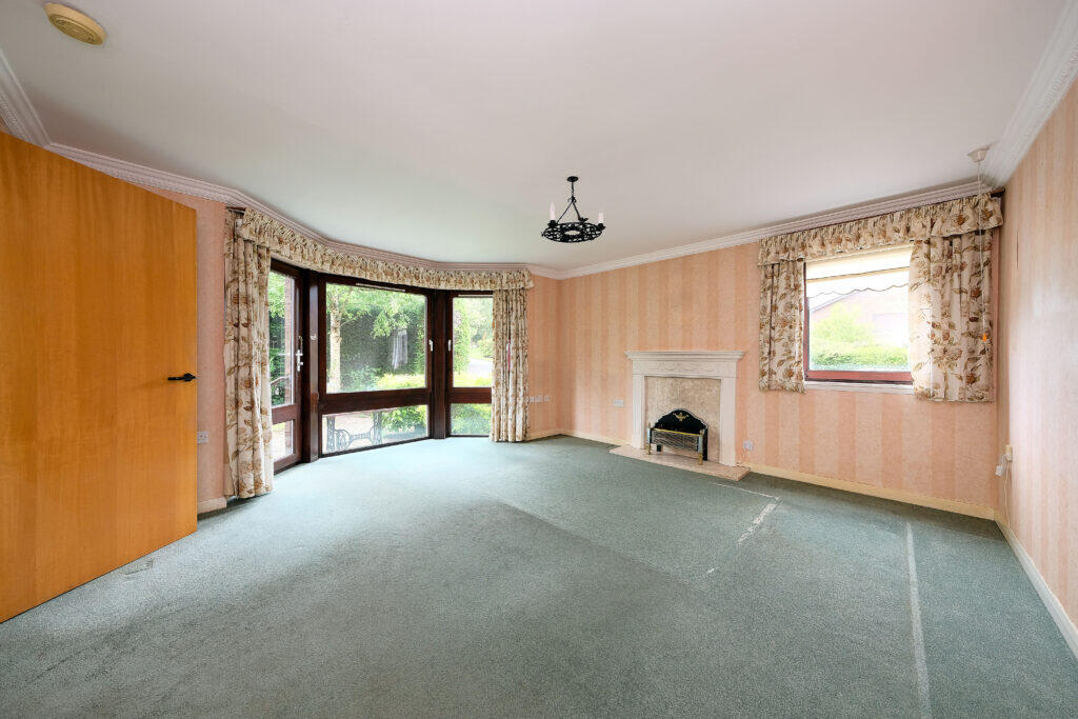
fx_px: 359
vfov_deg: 90.0
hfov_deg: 112.6
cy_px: 360
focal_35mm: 12
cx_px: 539
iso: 400
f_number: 5
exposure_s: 1/15
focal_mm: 8
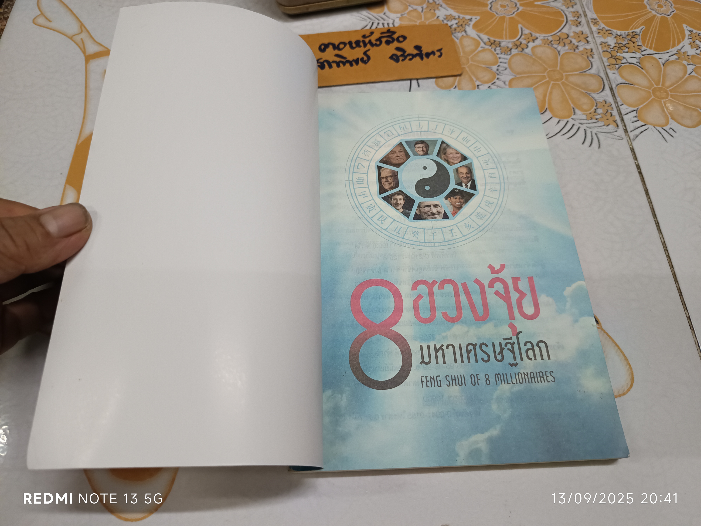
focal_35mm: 24
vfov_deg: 56.8
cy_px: 263
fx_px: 486
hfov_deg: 71.6
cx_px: 350
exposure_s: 1/50
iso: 1052
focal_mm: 5.31
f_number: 1.7
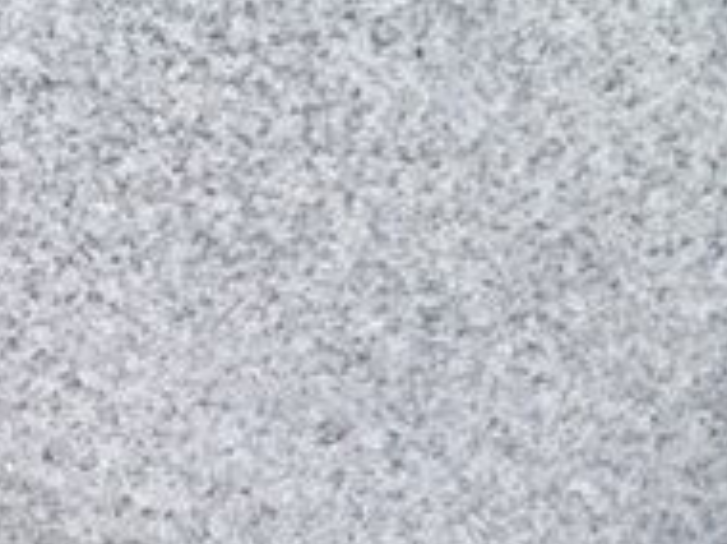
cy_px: -59
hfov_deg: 11.5
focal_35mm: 147
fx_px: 3083
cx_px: 1634
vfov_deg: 10.0
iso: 25
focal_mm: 3.3
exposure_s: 1/322
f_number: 2.4
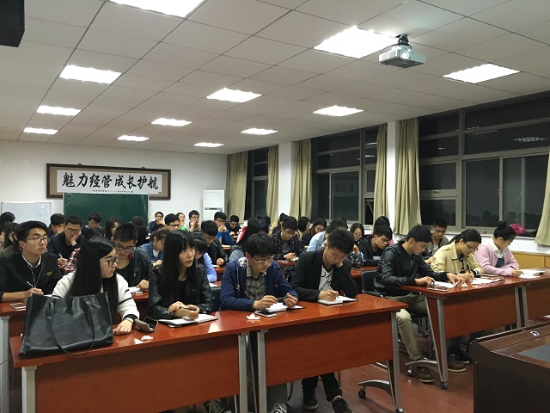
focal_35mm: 29
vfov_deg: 48.2
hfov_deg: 61.7
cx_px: 275
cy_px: 206
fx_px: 461
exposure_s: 1/25
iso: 200
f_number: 2.2
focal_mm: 4.15
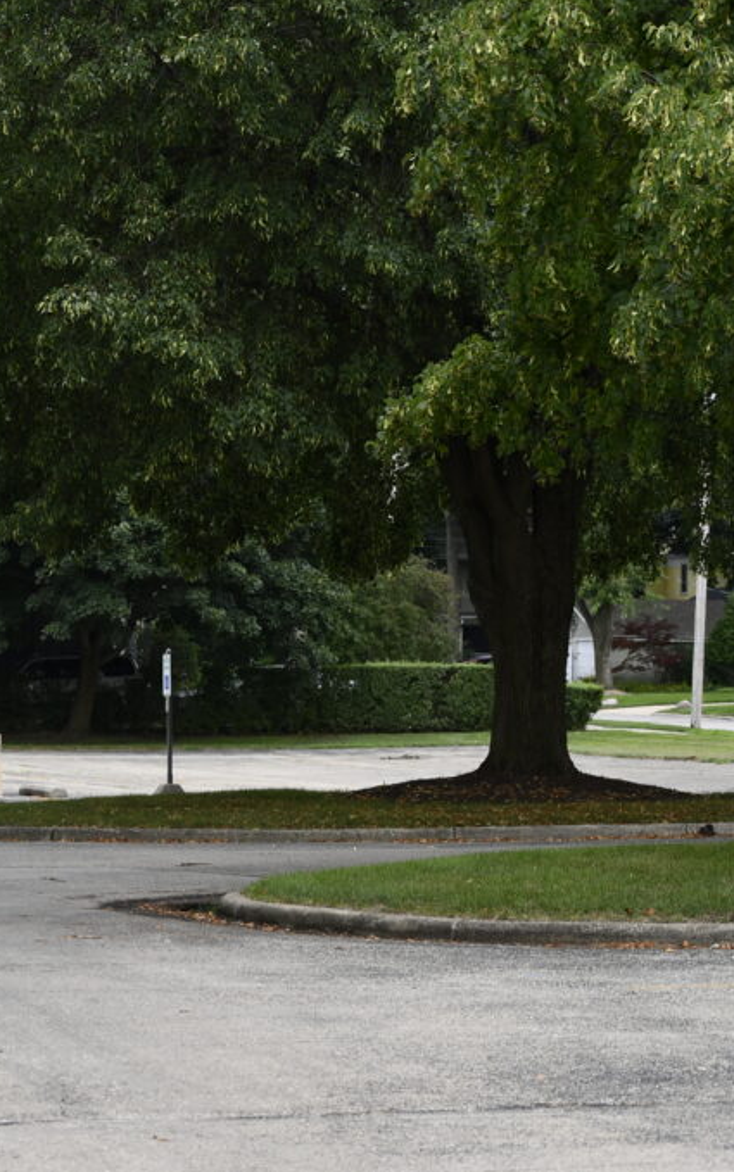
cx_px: 19
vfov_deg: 16.6
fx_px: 4029
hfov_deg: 10.3
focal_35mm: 126
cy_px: 586
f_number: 5
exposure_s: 1/250
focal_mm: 55
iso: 100
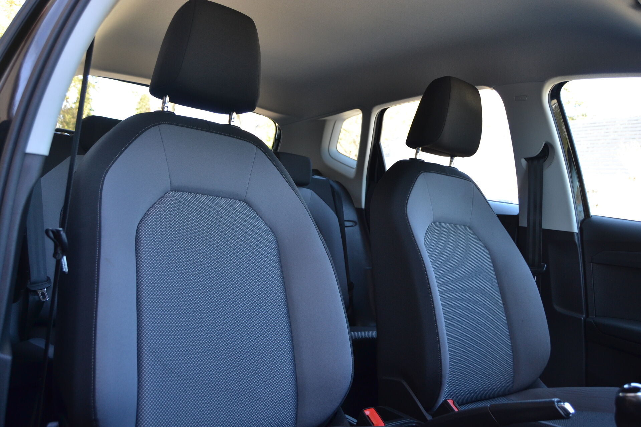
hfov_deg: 67.4
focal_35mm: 27
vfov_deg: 47.9
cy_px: 214
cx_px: 320
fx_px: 481
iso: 400
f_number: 5
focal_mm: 18
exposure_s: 1/100
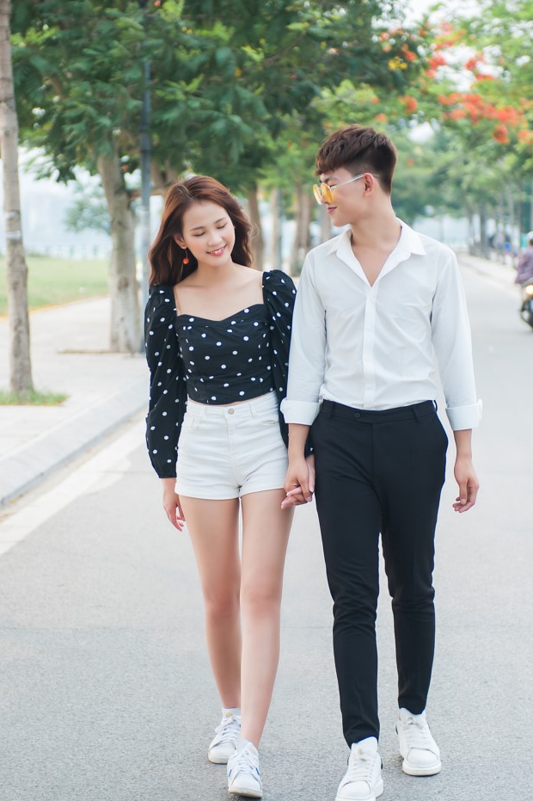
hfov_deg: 14.2
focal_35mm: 96
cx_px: 257
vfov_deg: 21.2
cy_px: 344
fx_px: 2133
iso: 200
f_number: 2.8
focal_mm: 70
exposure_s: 1/500
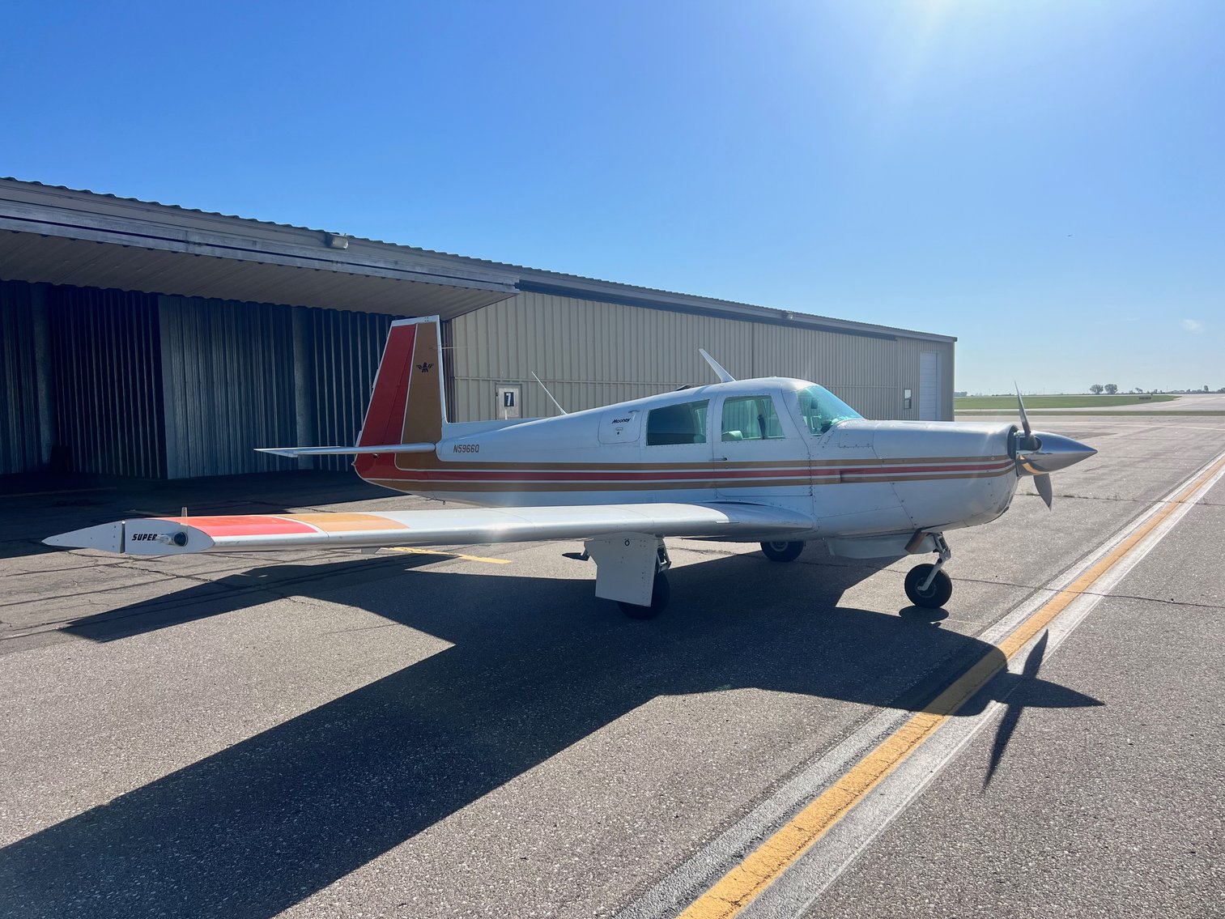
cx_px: 612
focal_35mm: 26
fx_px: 920
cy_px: 460
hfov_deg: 67.3
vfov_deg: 53.1
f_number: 1.5
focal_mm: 5.7
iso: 50
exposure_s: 1/6993
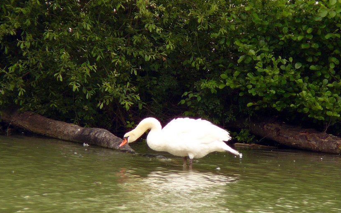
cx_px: 171
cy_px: 122
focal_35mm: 433
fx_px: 4025
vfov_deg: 3.0
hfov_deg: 4.9
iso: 80
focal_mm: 48.8
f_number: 4.2
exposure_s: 1/80
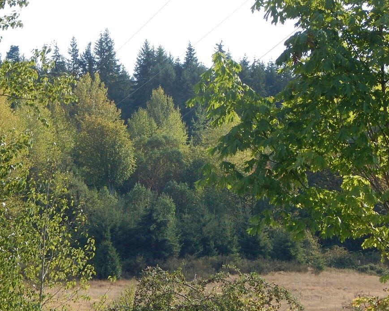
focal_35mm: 167
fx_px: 1923
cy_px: 167
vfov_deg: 9.3
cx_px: 165
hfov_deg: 11.6
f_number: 4.4
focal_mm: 16.6
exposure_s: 1/500
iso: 125
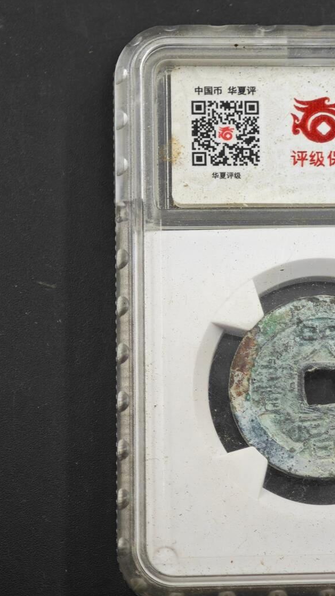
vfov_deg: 16.5
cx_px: 328
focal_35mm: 130
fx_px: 2054
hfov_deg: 9.3
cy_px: 299
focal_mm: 12.28
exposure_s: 1/100
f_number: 1.8
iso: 80
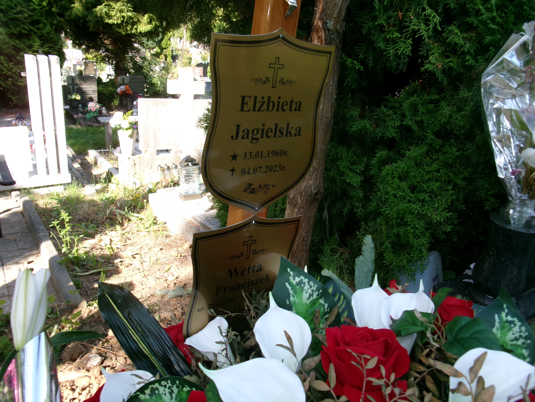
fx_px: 433
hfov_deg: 63.4
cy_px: 201
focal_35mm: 28
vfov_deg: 49.7
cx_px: 268
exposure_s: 1/170
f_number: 3.9
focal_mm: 5.1
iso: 100
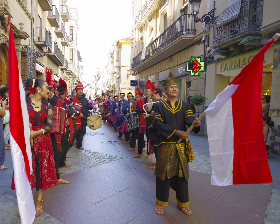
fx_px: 232
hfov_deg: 61.5
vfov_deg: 51.5
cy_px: 113
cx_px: 108
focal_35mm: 28
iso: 800
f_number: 5
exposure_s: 1/200
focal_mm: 24
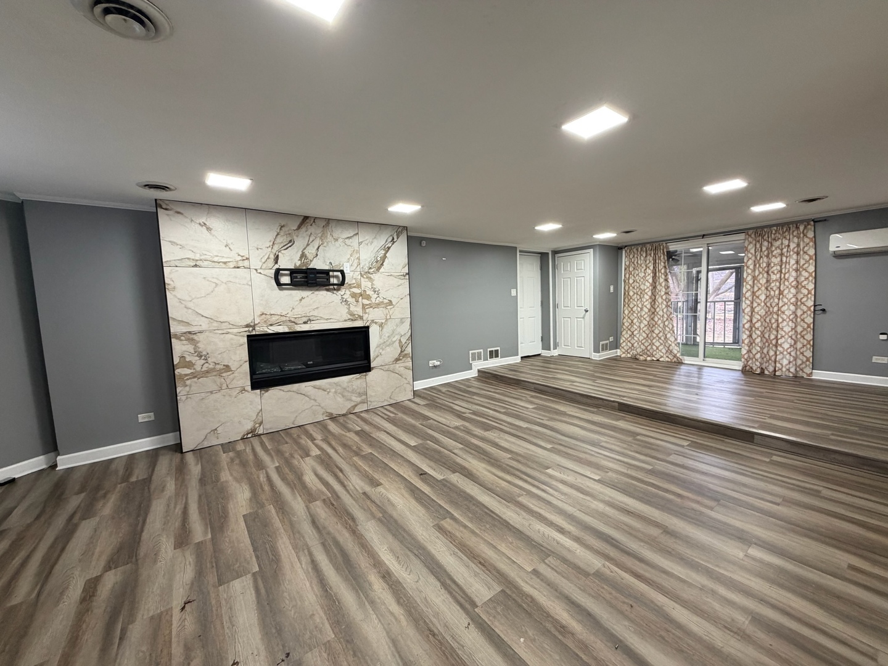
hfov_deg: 102.1
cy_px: 333
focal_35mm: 14
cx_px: 444
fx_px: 359
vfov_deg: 85.7
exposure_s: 1/60
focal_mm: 2.22
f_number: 2.2
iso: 200
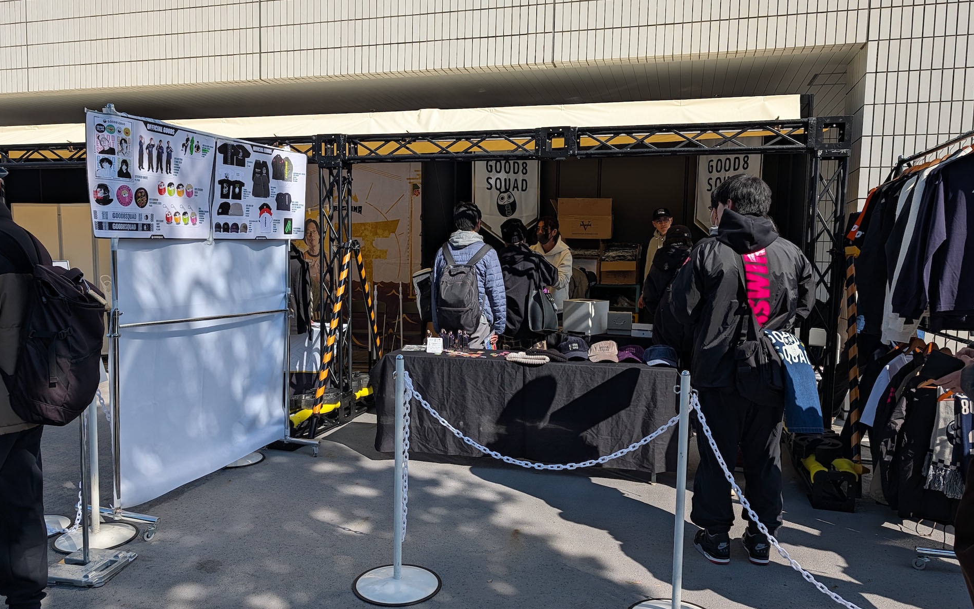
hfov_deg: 70.4
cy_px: 316
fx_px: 690
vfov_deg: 47.6
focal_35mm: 26
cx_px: 478
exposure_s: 1/1548
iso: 24
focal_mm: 6.9
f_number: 1.68
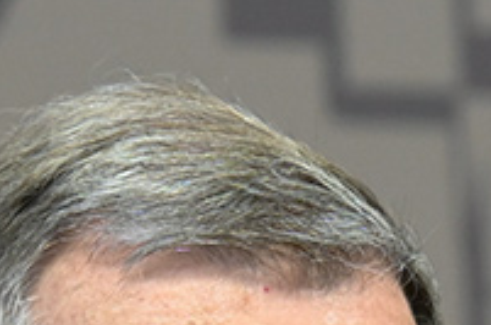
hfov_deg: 2.4
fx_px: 11742
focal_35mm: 863
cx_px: 166
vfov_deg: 1.6
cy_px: 479
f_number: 2.8
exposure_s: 1/160
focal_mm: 135
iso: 1600
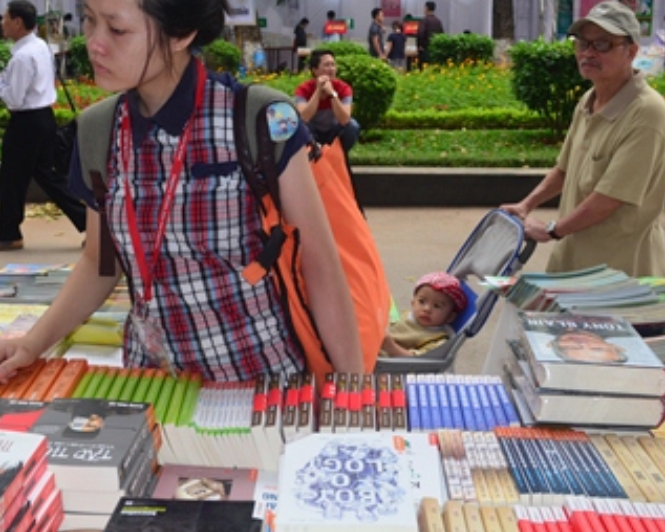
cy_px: 220
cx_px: 229
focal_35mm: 51
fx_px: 1004
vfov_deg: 29.7
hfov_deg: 36.3
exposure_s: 1/200
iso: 800
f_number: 7.1
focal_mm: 24
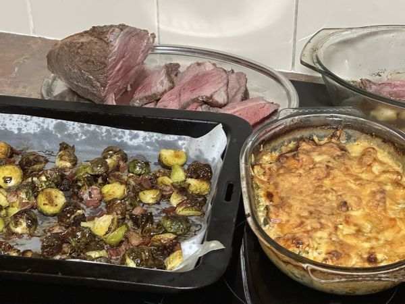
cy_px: 152
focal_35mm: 77
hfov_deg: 25.3
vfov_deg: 19.1
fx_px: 901
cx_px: 202
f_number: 2.8
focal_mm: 9
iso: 800
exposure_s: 1/34
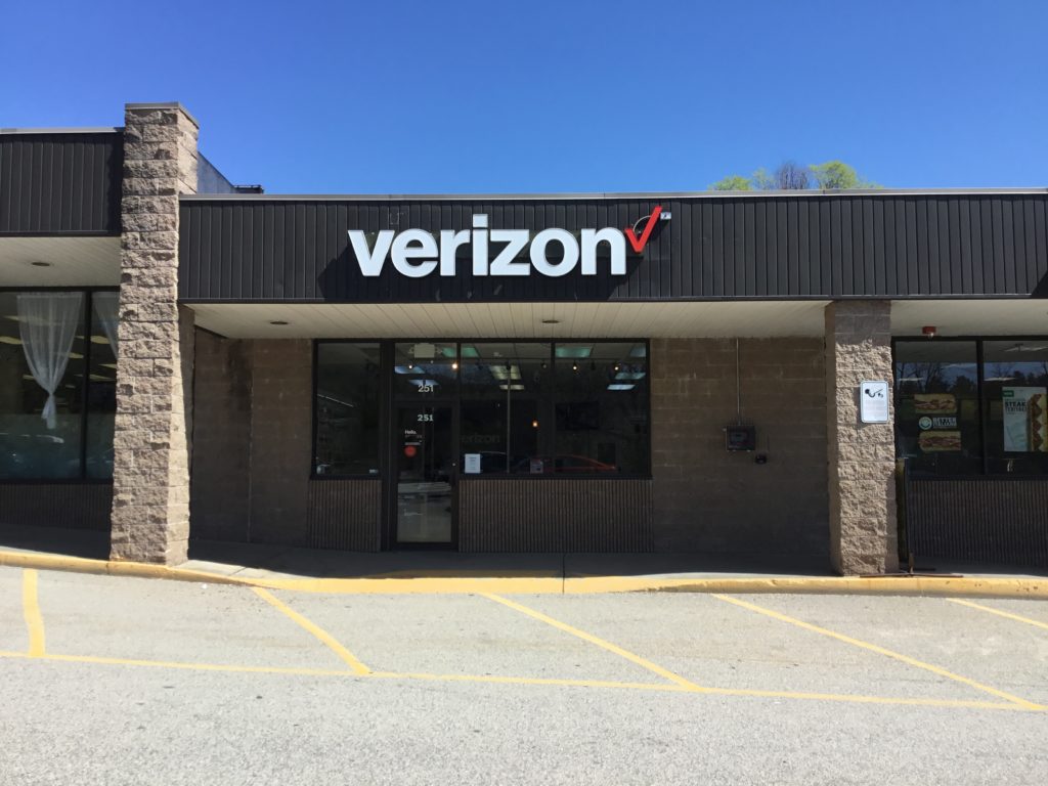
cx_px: 524
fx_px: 939
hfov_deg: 58.4
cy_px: 393
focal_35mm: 31
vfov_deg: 45.4
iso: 25
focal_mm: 3.3
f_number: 2.4
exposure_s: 1/916
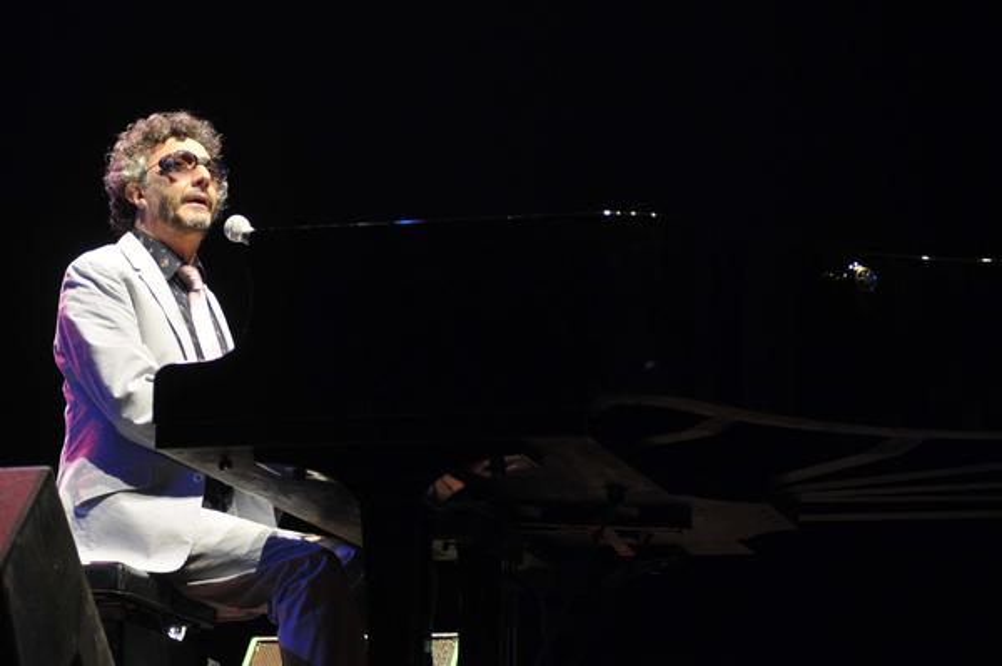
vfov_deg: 11.4
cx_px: 501
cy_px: 333
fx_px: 3337
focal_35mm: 120
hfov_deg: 17.1
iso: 800
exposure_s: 1/125
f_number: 2.8
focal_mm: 80
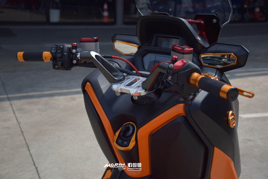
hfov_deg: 38.9
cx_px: 134
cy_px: 90
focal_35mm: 51
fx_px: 380
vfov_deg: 26.5
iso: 100
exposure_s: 1/200
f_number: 11
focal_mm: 34
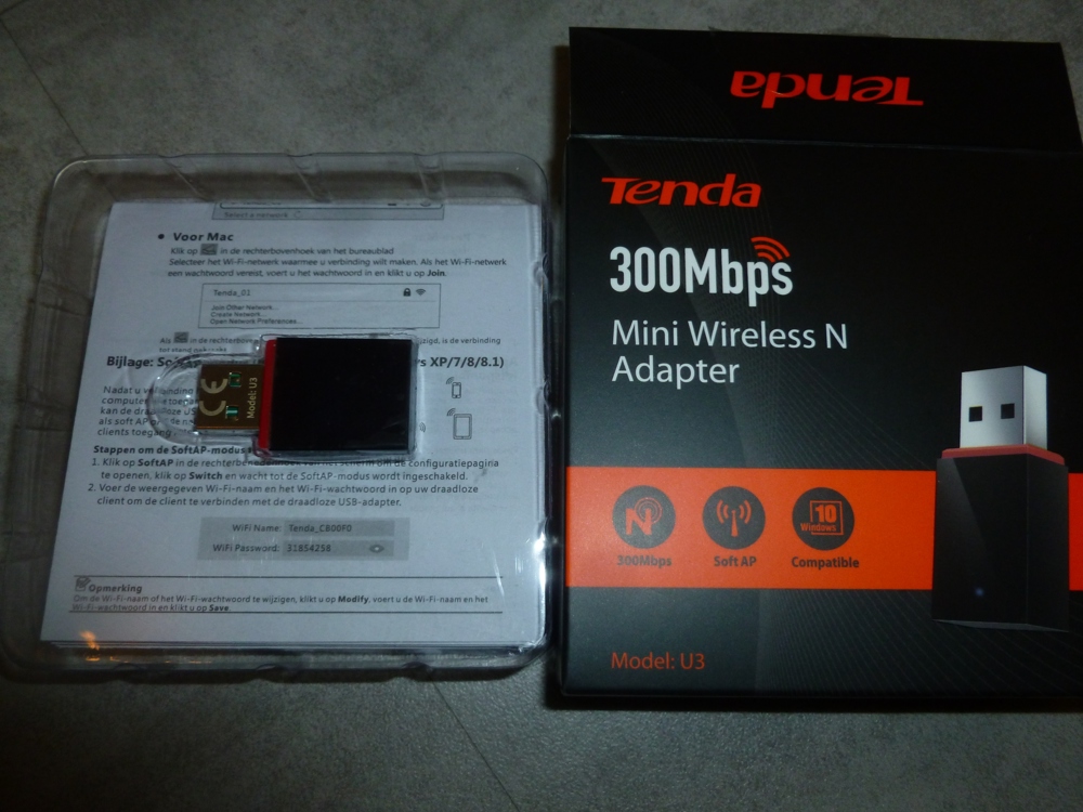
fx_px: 876
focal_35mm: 28
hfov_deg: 63.4
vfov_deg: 49.7
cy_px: 406
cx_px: 542
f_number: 3.3
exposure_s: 1/60
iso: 160
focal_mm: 5
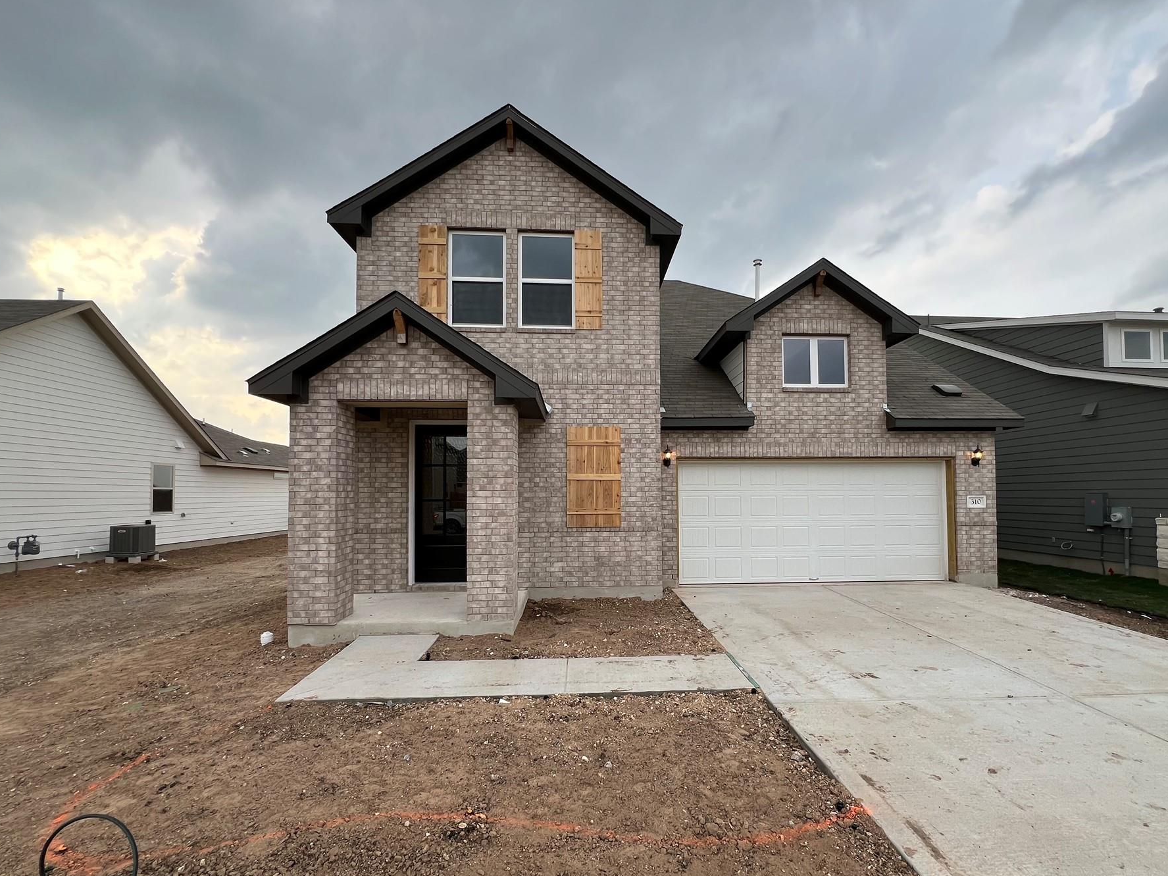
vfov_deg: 81.5
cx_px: 622
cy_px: 481
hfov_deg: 98.0
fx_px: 506
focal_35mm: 15
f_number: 1.8
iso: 32
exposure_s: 1/231
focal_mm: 1.57
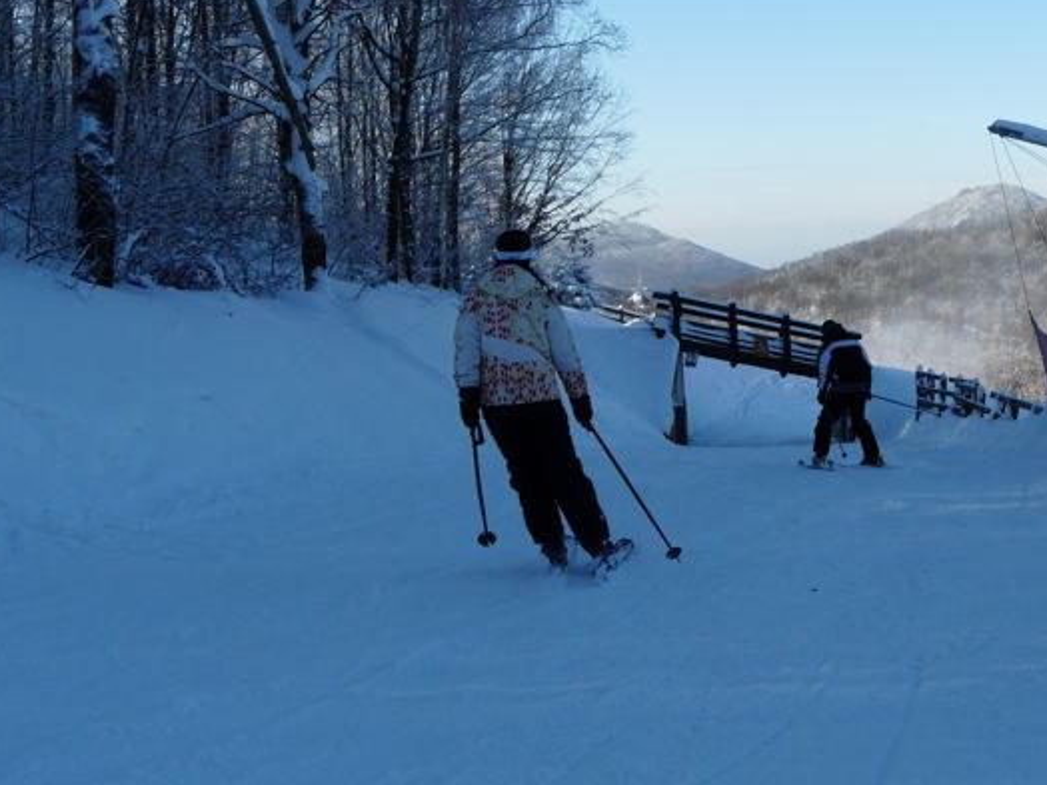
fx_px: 1754
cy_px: 300
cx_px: 743
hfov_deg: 32.8
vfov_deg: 25.2
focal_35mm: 58
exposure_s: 1/400
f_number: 5.6
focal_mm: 6.3
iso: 100
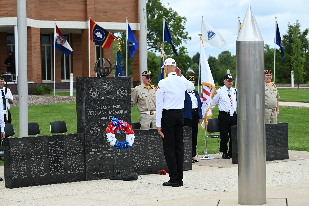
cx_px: 154
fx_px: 824
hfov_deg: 21.2
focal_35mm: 96
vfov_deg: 14.3
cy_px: 103
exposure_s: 1/400
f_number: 5.6
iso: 100
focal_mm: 96
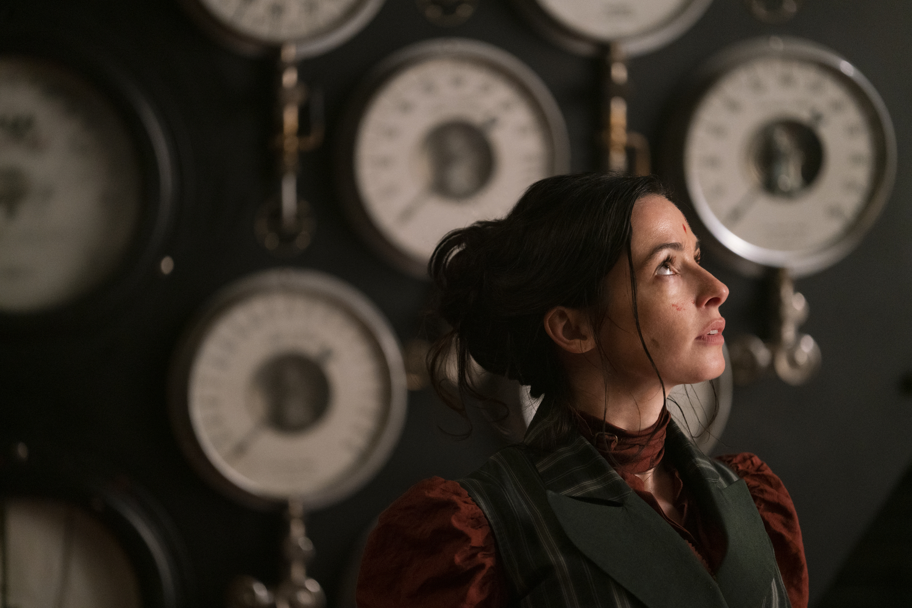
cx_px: 458
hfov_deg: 10.5
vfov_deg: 7.0
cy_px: 304
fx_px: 4966
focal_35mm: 196
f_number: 2.8
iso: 4000
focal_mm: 194
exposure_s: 1/250
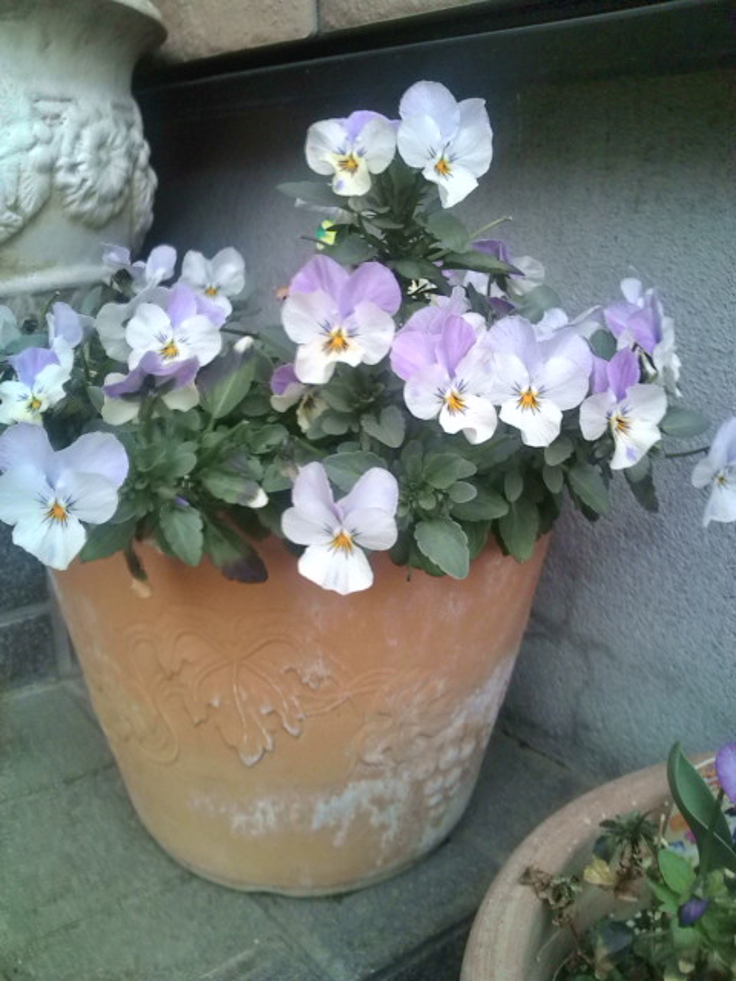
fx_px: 907
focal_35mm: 32
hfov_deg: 44.2
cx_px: 368
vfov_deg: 56.8
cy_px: 490
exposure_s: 1/25
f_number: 2.8
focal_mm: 3.3
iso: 80
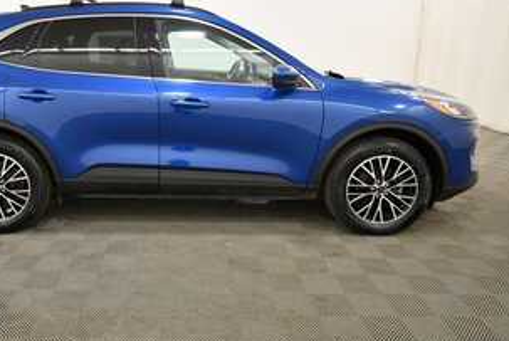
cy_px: 129
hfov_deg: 62.5
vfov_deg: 44.7
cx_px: 185
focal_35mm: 29
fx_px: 411
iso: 1000
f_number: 5
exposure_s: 1/125
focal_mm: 15
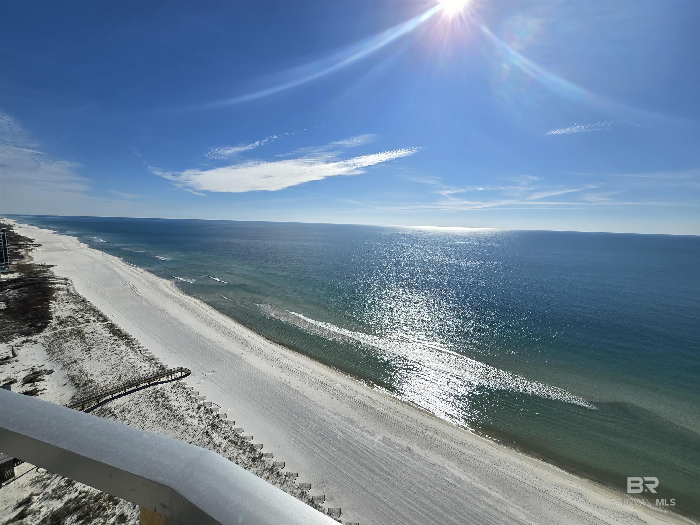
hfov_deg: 106.2
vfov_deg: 89.9
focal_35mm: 13
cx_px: 350
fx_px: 263
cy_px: 262
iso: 50
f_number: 2.2
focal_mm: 2.2
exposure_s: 1/6766
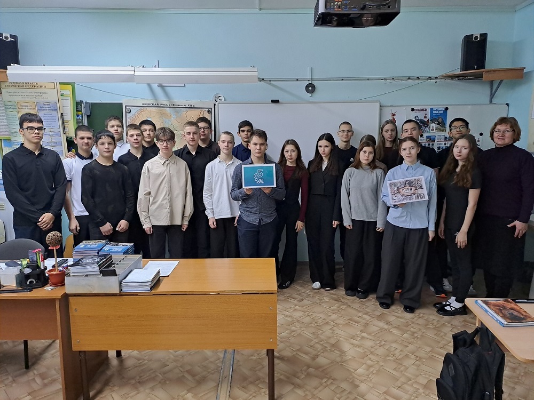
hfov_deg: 69.4
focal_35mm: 25
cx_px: 267
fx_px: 386
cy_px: 200
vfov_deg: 54.9
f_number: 1.8
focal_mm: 4.65
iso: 250
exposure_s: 1/50
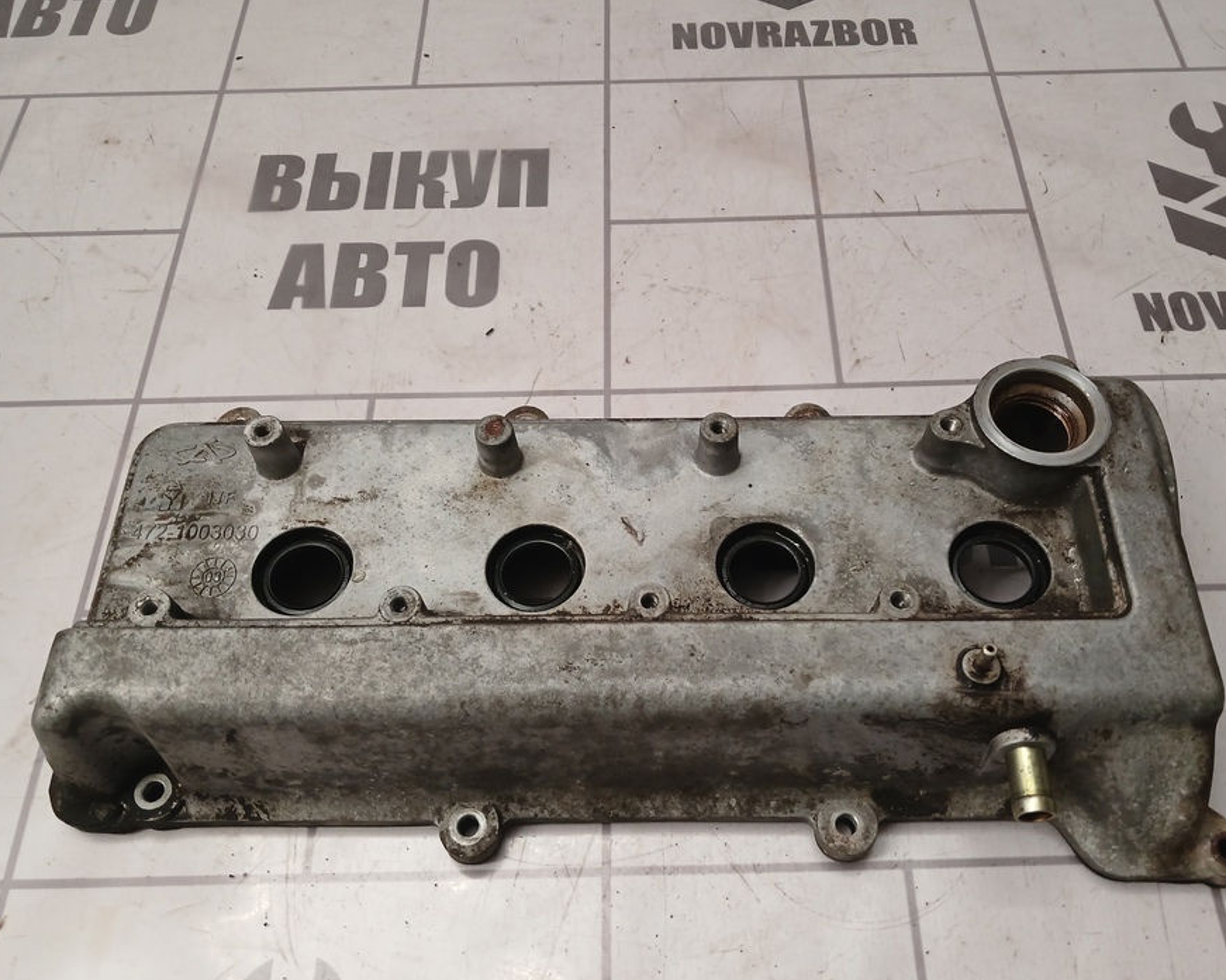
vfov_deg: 47.1
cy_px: 505
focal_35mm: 31
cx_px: 662
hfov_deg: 57.1
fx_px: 1124
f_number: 1.8
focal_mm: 4
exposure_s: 1/50
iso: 125
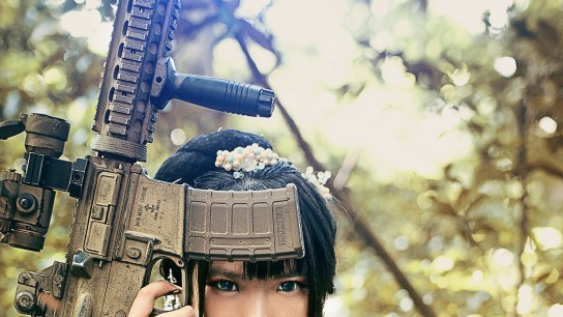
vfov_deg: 12.2
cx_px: 295
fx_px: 1433
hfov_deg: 22.2
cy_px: 440
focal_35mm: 96
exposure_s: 1/80
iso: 400
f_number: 2
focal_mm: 35
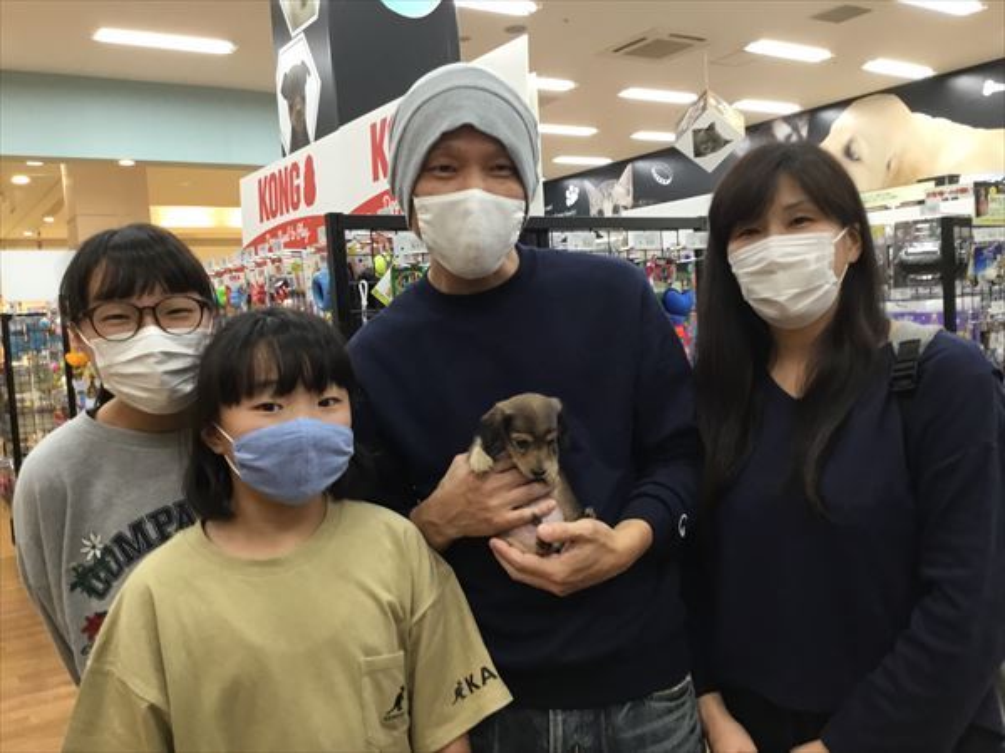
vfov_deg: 45.4
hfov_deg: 58.4
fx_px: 900
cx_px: 502
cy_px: 376
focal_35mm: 31
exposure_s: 1/30
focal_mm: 3.3
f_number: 2.4
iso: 80
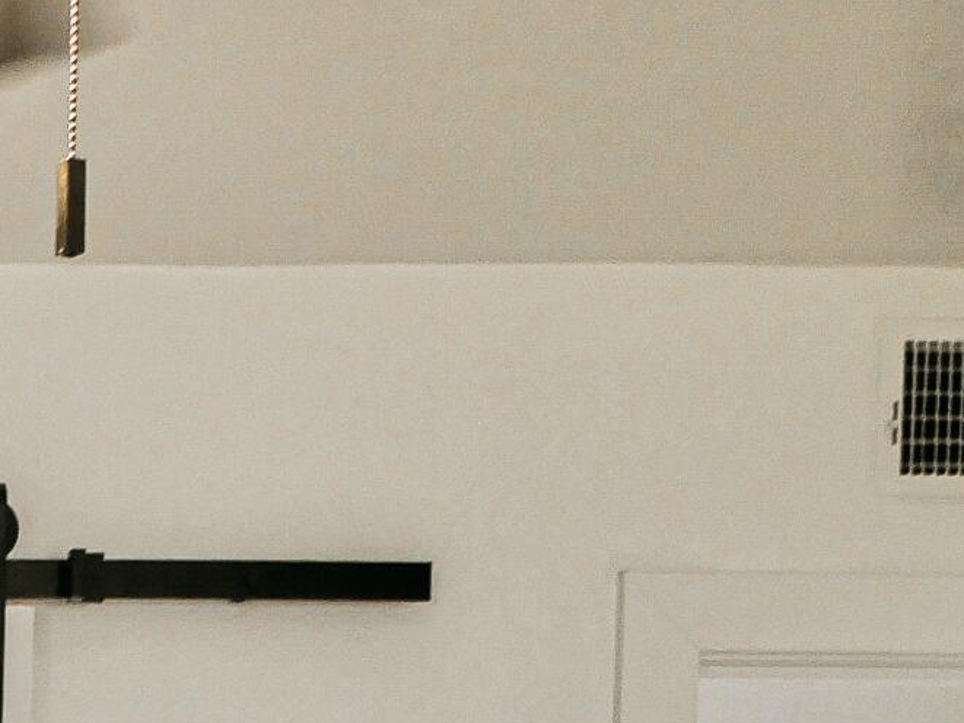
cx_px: -671
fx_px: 3036
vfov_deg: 12.1
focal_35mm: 109
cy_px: 1442
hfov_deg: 15.8
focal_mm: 12
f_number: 3.5
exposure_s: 1/60
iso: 200
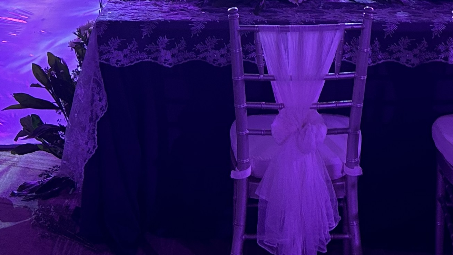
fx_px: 1045
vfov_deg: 12.2
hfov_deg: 24.3
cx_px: 305
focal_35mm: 87
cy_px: -263
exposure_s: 1/63
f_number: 1.5
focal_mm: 5.7
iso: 80
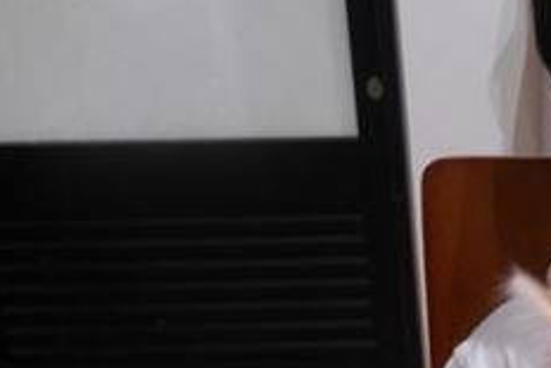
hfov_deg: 25.7
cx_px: 670
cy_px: 299
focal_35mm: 70
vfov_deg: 19.3
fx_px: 1072
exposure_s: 1/30
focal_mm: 4.6
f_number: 3.2
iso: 160
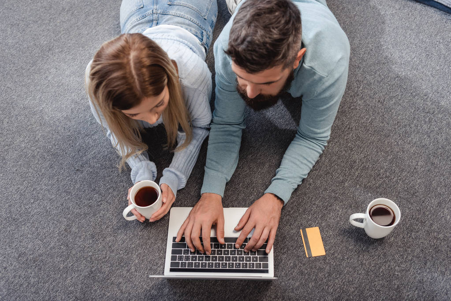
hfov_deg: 50.7
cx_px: 226
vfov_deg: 35.1
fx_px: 476
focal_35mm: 38
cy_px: 150
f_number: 3.2
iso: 320
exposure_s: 1/200
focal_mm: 38
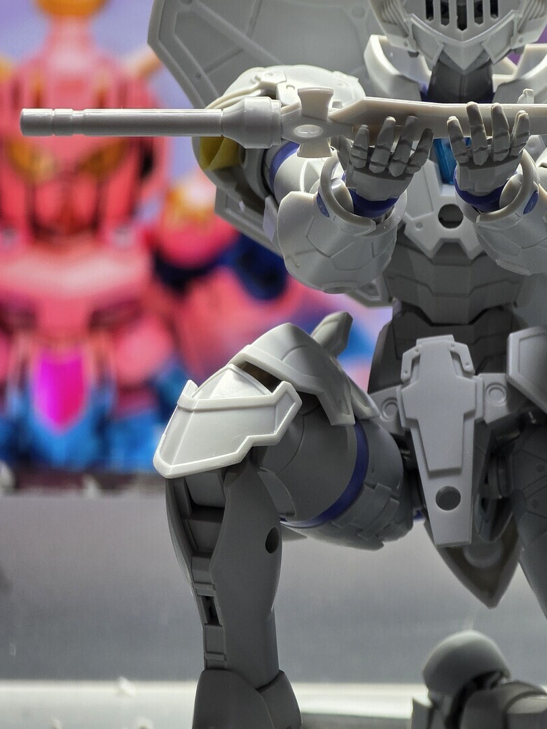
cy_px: 346
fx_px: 4296
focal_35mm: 204
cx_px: 458
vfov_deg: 9.7
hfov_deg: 7.3
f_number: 3.4
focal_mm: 18.6
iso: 250
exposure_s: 1/100
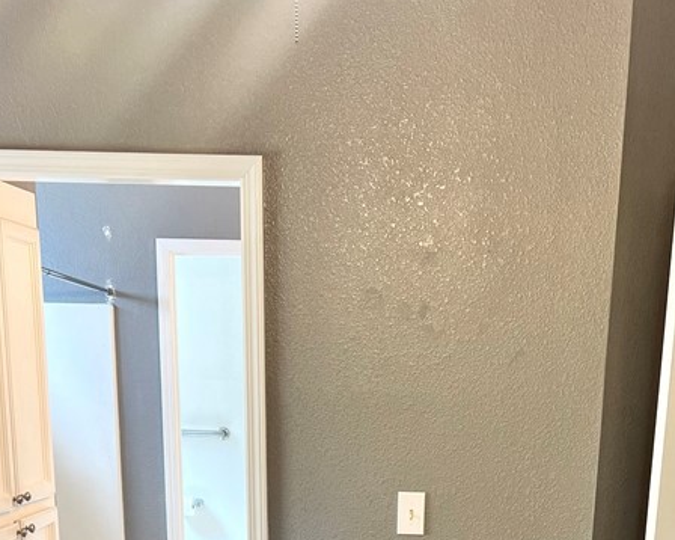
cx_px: 386
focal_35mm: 58
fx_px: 1158
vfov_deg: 23.0
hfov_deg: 32.4
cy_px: 721
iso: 125
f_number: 1.5
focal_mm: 5.7
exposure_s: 1/120
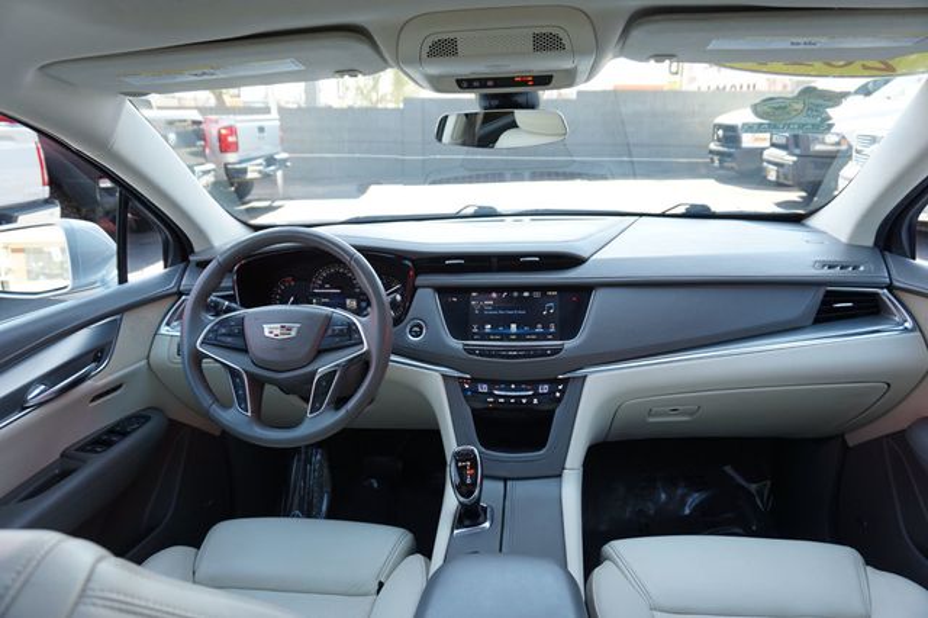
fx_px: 618
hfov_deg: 73.8
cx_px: 464
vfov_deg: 53.1
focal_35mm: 24
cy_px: 309
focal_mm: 16
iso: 125
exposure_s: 1/60
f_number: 4
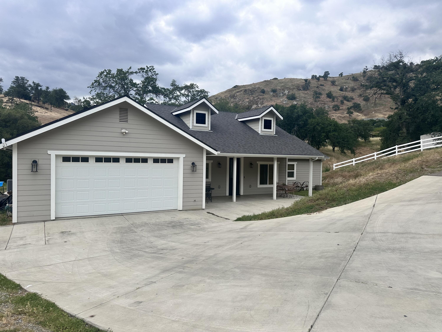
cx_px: 221
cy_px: 166
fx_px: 306
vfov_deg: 56.8
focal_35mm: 24
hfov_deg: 71.6
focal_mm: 6.86
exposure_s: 1/5000
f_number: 1.78
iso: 80
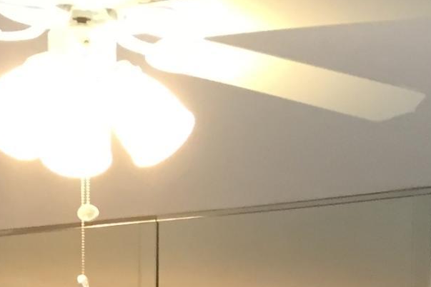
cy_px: 720
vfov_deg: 8.3
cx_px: 334
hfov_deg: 13.6
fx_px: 1796
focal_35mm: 150
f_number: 2.2
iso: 80
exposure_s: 1/30
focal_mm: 4.15
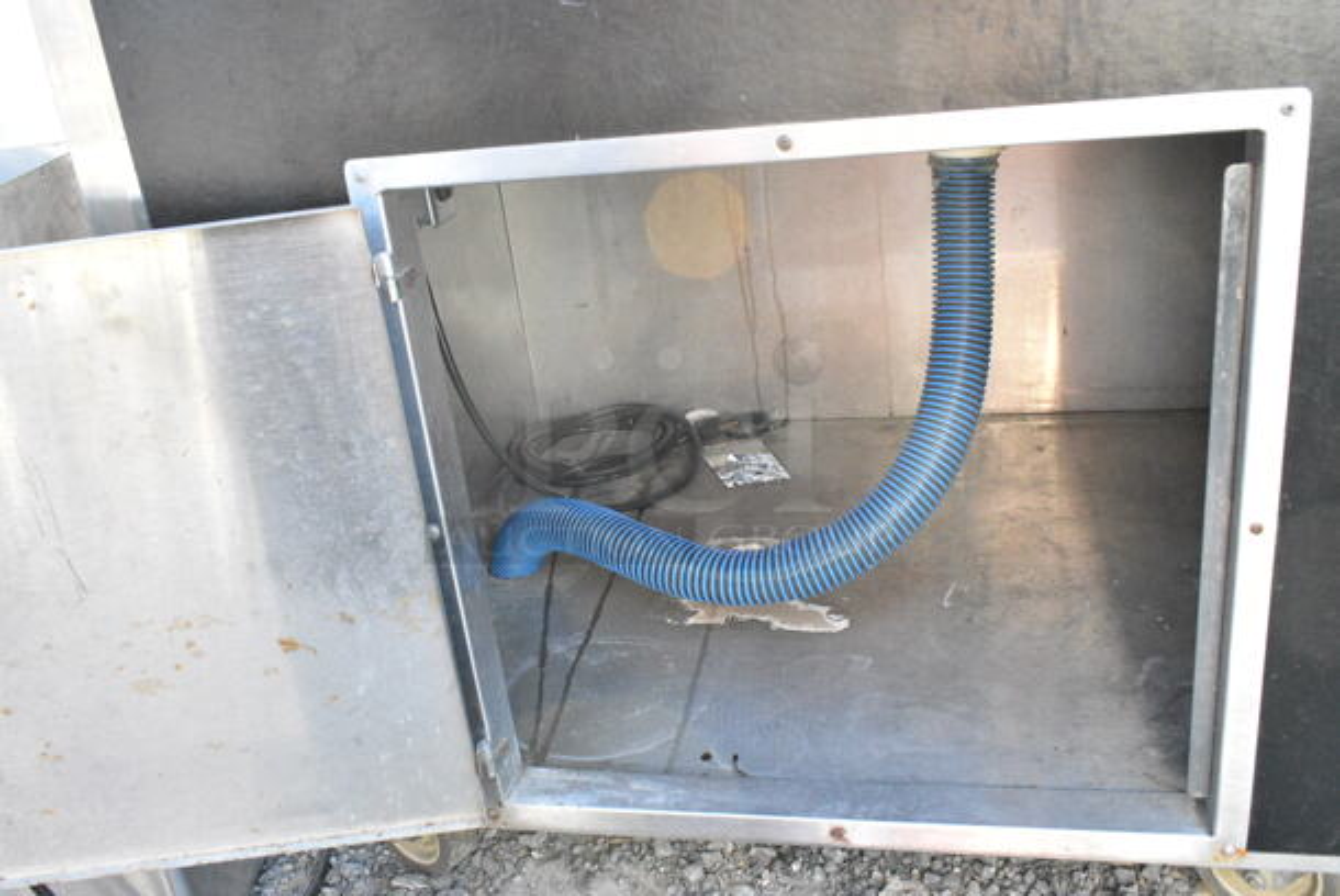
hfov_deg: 55.1
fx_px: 1285
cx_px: 670
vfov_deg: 38.4
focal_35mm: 34
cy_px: 448
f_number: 9
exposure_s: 1/320
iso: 6400
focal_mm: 23
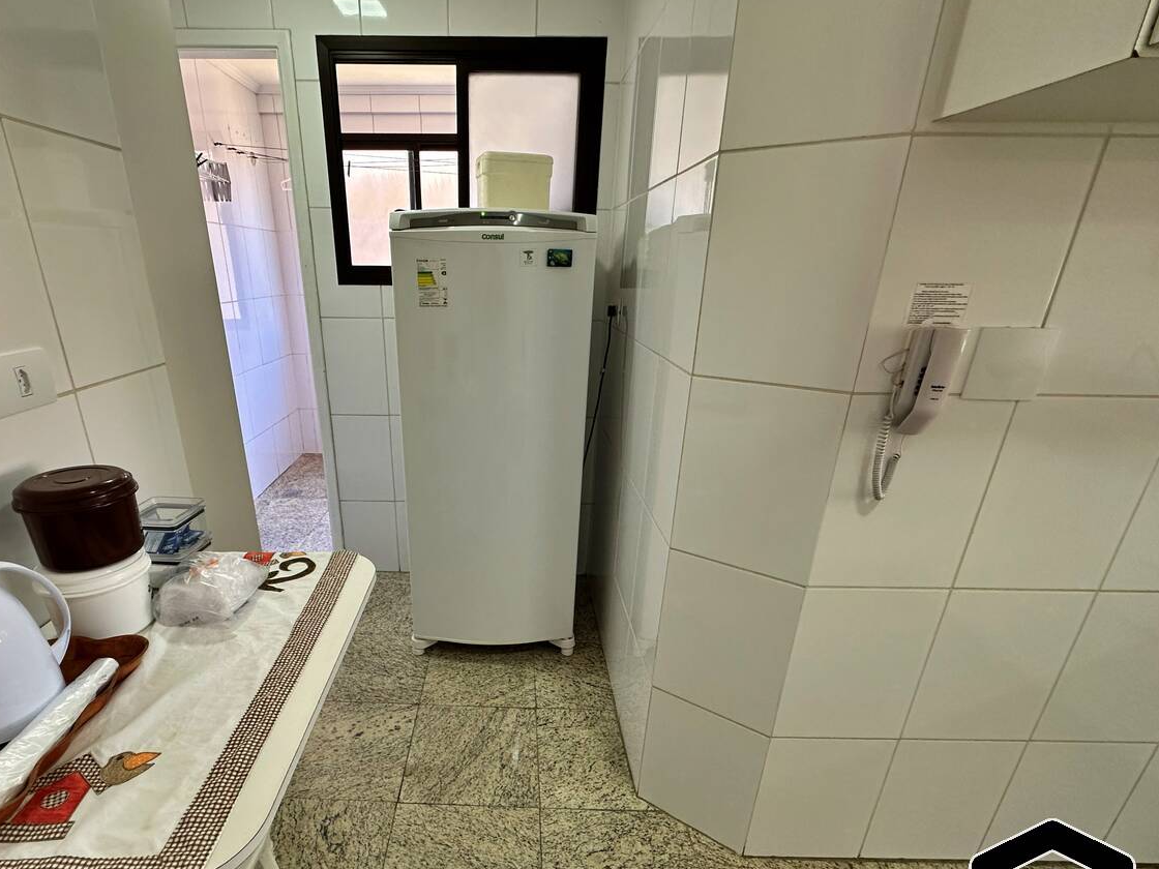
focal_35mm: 18
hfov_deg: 87.3
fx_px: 603
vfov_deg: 70.9
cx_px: 504
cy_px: 517
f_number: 2.2
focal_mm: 2.22
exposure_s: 1/120
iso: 200
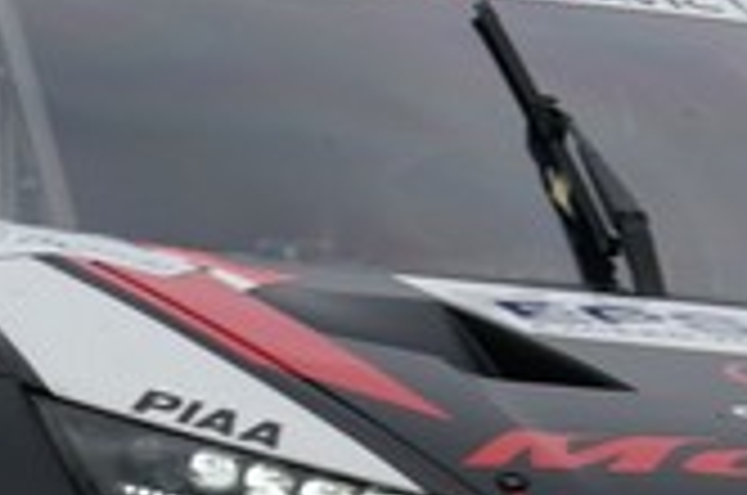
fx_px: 44982
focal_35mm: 2172
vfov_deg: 0.6
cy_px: 230
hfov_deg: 1.0
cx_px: 243
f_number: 9
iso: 200
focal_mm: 500
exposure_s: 1/500
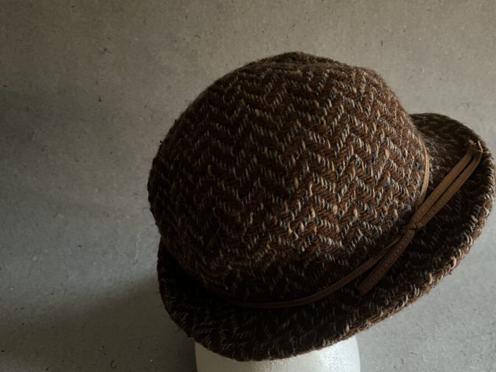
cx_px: 264
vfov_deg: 48.2
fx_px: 415
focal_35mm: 29
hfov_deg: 61.6
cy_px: 187
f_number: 1.6
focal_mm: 5.1
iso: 1000
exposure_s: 1/30
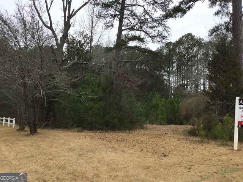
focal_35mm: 31
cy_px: 91
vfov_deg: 45.4
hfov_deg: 58.4
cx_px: 122
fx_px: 218
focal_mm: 3.3
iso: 25
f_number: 2.4
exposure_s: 1/460
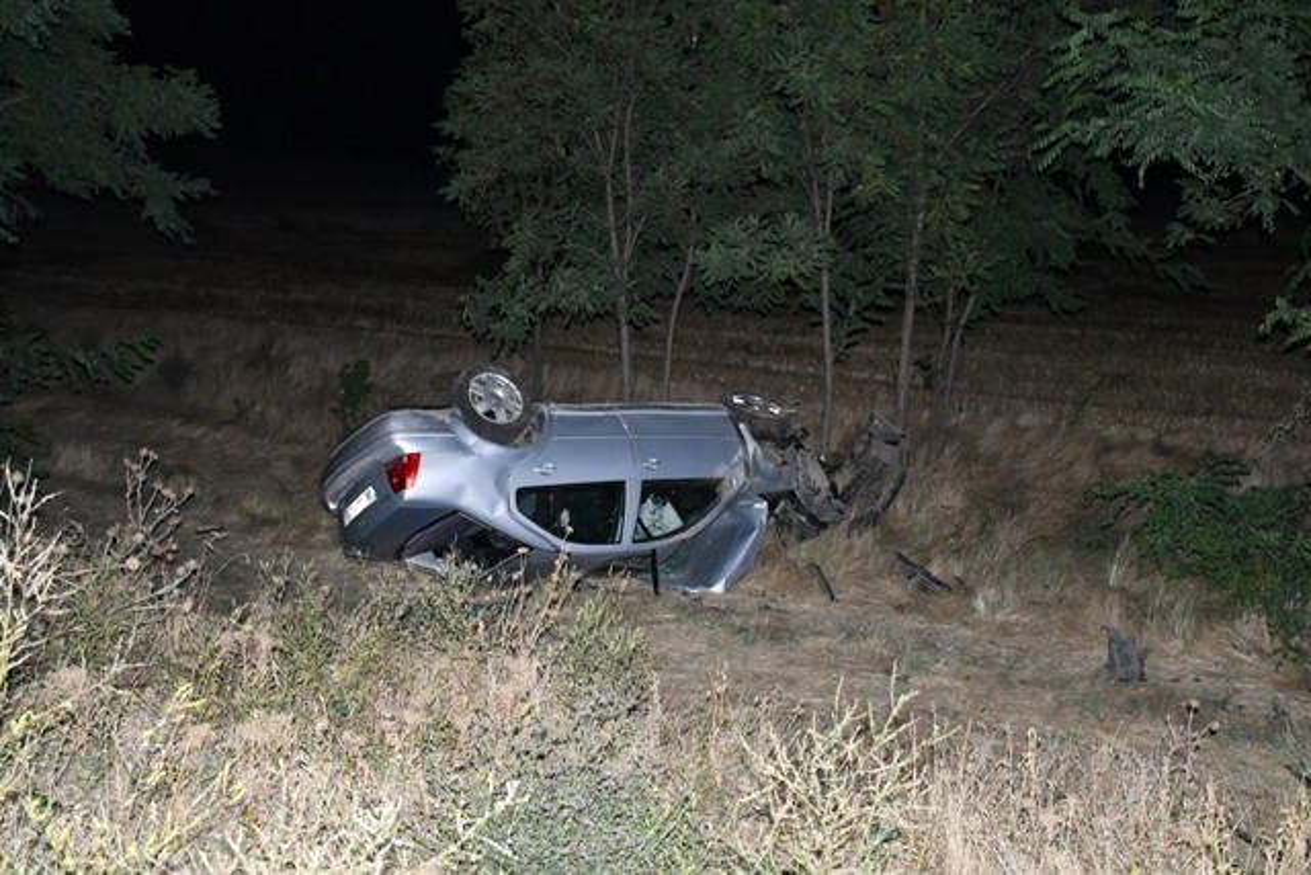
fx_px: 1639
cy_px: 438
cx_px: 656
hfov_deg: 43.6
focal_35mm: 45
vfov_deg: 29.9
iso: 6400
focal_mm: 30
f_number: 4
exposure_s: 1/60
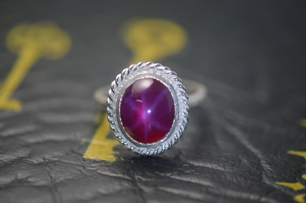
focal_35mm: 128
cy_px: 102
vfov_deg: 10.7
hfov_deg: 16.1
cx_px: 153
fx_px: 1083
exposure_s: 1/125
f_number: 4
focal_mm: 85
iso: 100
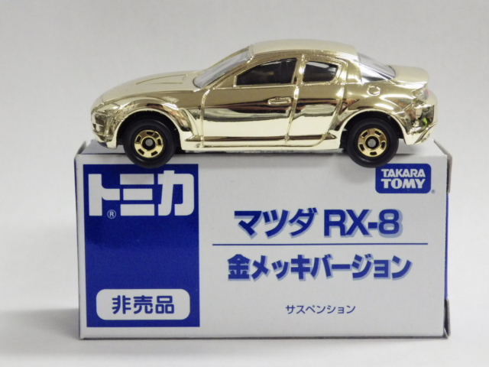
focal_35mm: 103
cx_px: 244
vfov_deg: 14.4
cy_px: 184
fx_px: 1455
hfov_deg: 19.1
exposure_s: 1/40
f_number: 4.6
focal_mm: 18.4
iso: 800
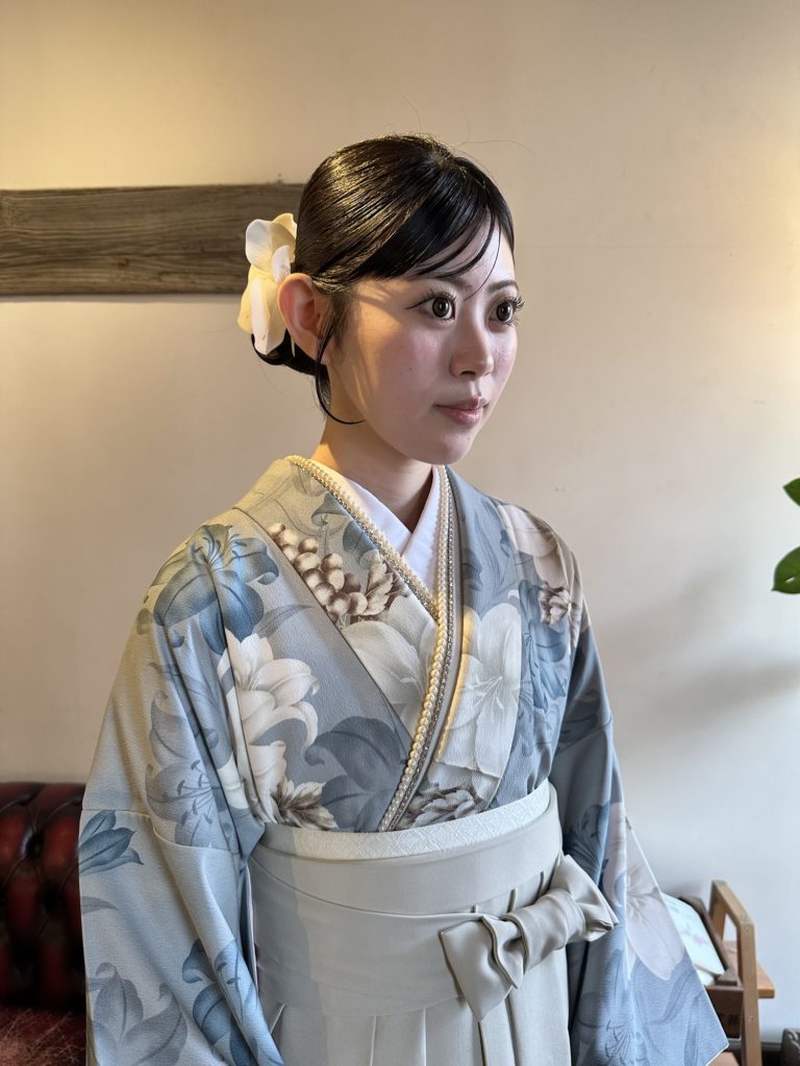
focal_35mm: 24
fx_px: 740
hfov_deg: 56.8
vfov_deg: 71.6
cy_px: 533
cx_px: 400
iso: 200
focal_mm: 6.86
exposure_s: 1/120
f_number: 1.78
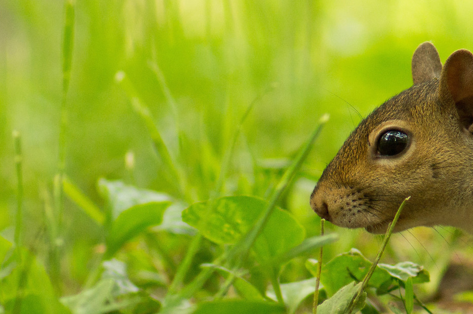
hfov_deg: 2.5
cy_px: 116
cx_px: 280
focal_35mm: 815
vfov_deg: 1.7
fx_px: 10698
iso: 800
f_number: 5.6
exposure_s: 1/320
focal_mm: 210
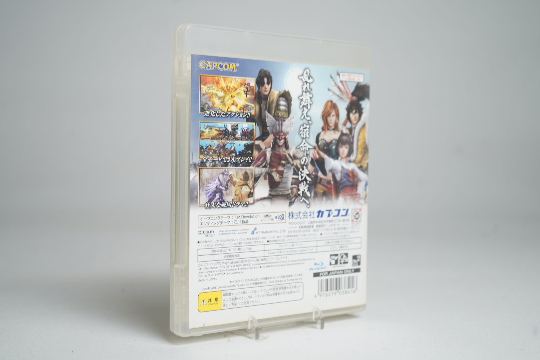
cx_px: 270
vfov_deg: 28.7
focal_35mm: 47
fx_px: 705
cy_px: 180
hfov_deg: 41.9
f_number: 4.5
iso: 160
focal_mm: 47
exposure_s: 1/50
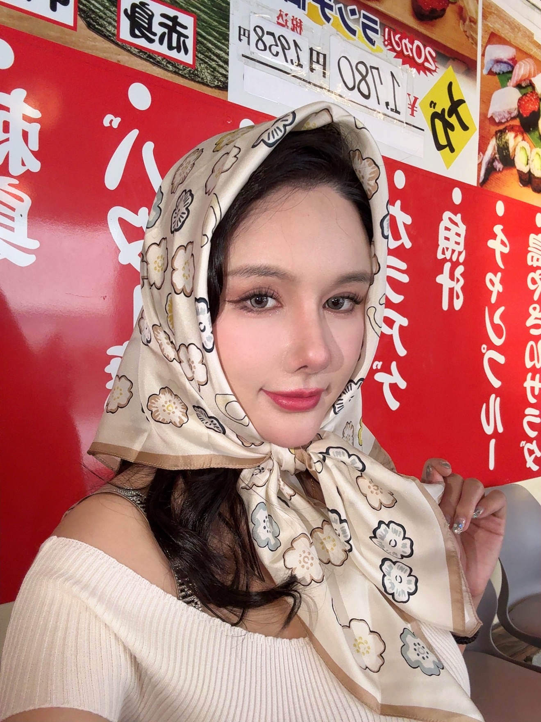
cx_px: 270
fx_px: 625
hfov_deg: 46.8
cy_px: 361
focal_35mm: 30
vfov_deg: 60.0
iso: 125
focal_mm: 2.69
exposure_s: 1/60
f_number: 1.9
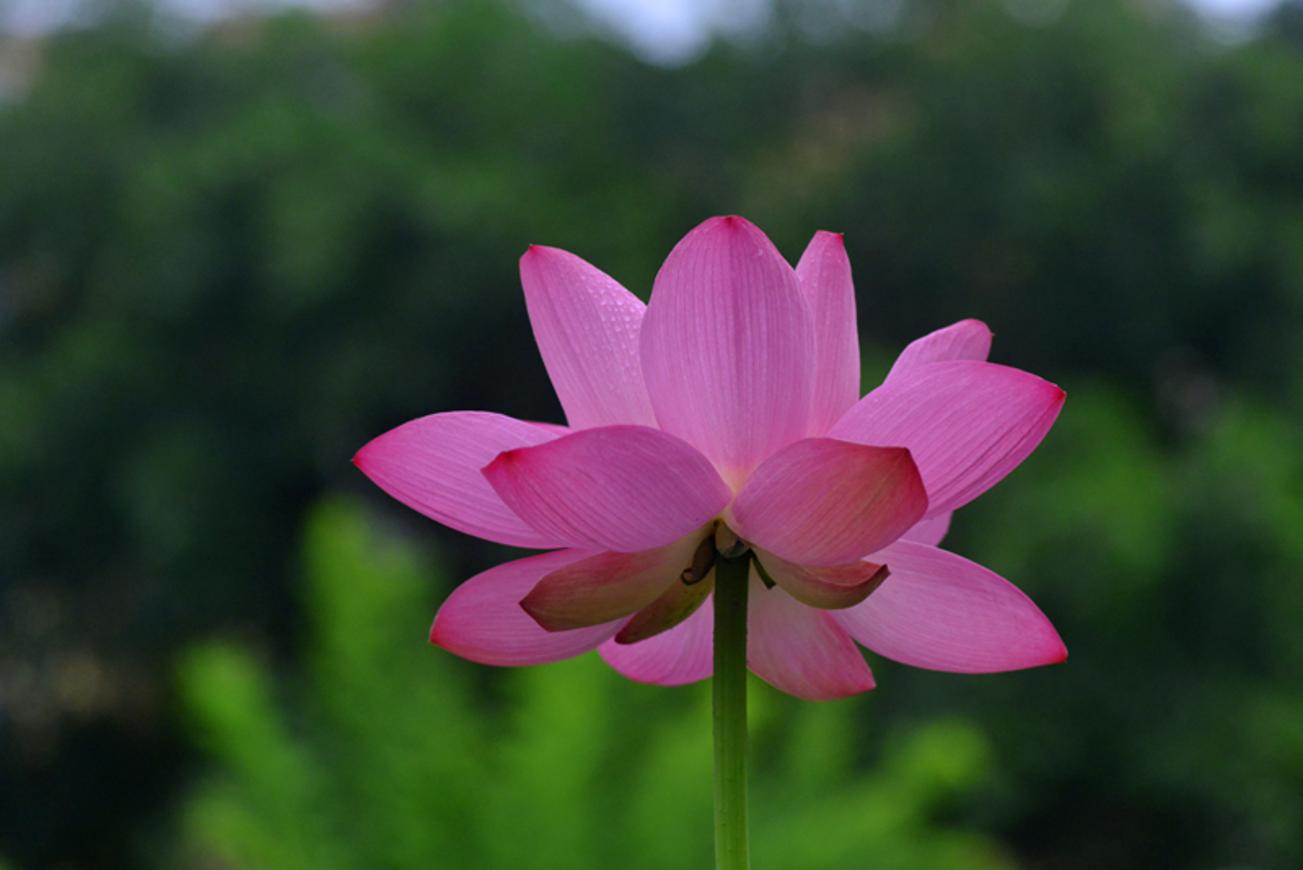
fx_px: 3802
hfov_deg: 19.4
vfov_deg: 13.1
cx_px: 652
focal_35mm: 105
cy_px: 435
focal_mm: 105
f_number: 5
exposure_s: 1/5000
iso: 1600
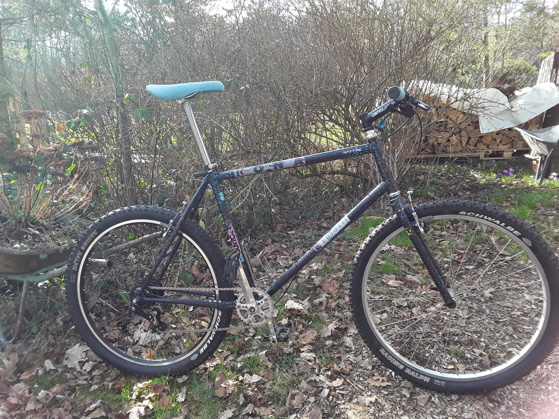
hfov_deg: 65.3
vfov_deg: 51.4
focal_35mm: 27
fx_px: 436
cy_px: 210
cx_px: 280
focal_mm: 2.91
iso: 40
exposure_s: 1/249
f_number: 1.9
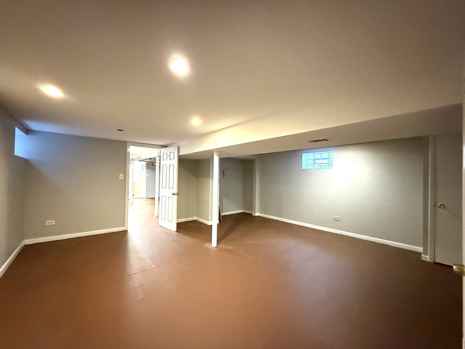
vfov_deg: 85.7
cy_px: 174
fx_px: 188
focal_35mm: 14
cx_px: 232
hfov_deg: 102.1
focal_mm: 2.22
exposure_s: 1/60
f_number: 2.2
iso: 1250
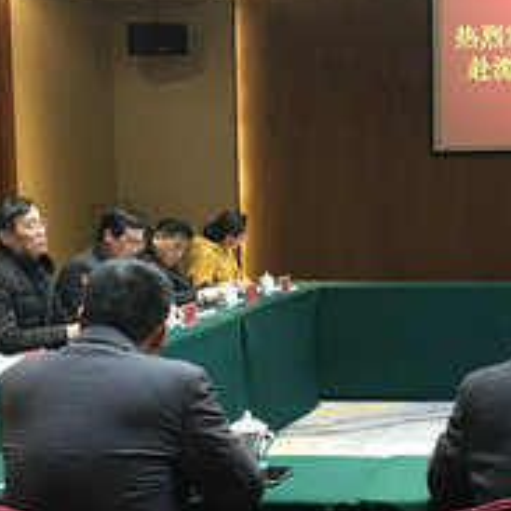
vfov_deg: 20.6
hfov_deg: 20.2
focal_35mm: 84
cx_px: 461
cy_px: 296
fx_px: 1403
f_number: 2.2
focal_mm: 4.15
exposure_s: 1/10
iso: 100
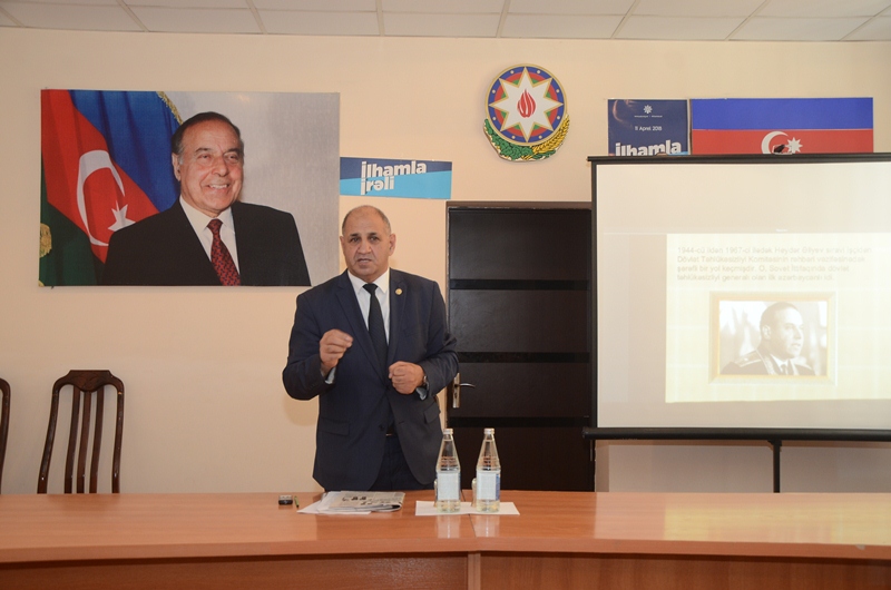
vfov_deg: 35.3
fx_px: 926
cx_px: 446
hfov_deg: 51.4
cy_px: 295
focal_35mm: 38
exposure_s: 1/25
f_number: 6.3
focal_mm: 25
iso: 640
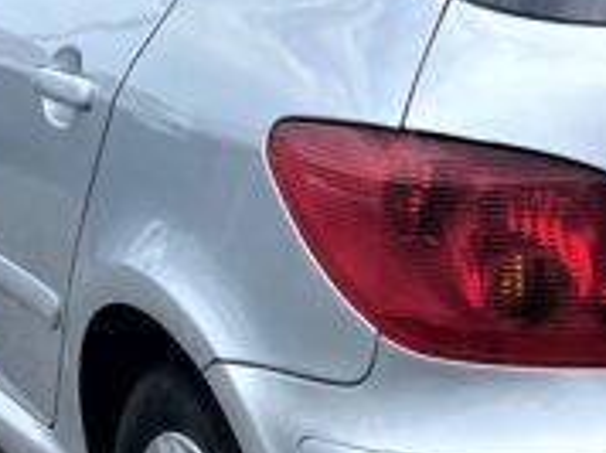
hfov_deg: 16.1
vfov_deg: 12.6
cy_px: 184
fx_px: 2045
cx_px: 766
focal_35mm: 117
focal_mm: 4.25
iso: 32
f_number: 1.8
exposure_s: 1/1429
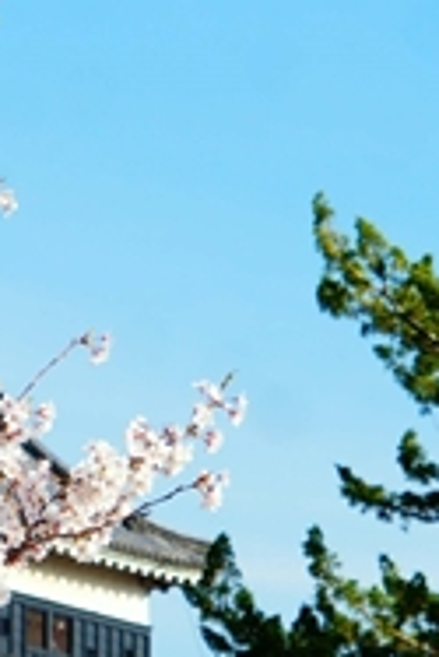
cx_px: 125
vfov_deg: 7.1
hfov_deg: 4.8
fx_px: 5260
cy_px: 938
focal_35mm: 288
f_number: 8
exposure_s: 1/250
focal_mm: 45
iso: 100
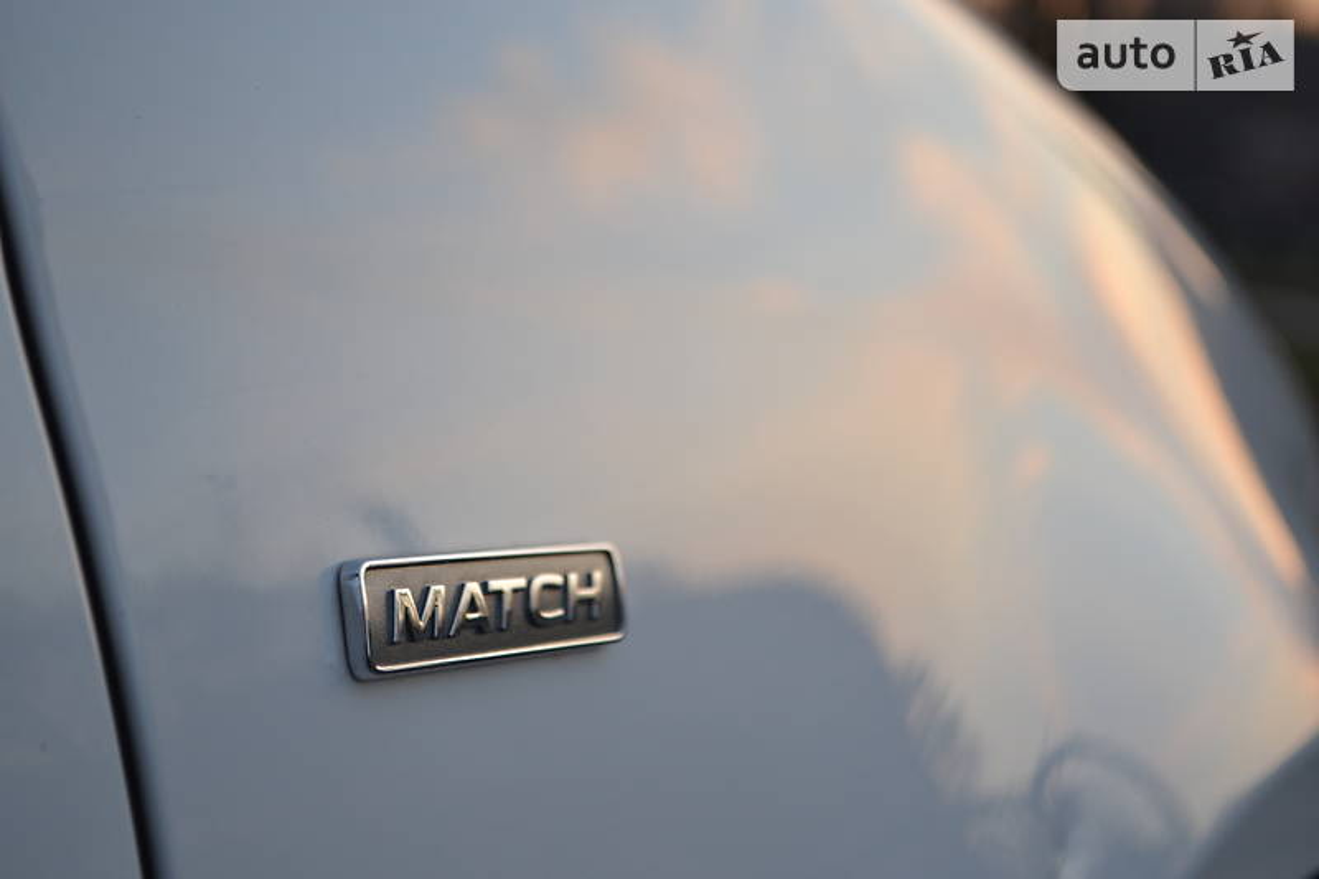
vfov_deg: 18.9
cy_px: 440
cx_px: 660
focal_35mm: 72
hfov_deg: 28.1
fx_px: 2637
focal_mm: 48
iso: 180
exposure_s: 1/125
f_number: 5.6
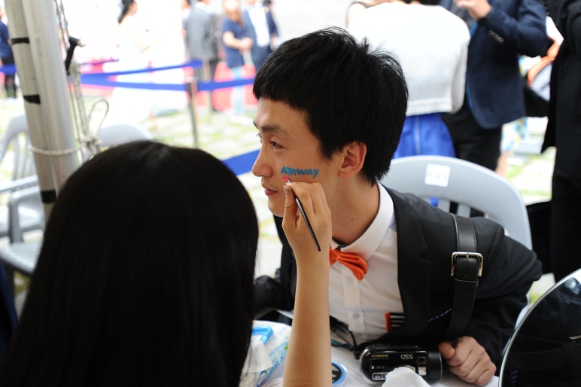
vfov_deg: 37.8
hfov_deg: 54.5
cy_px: 194
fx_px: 565
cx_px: 290
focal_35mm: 35
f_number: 2.8
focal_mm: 35
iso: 400
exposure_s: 1/125
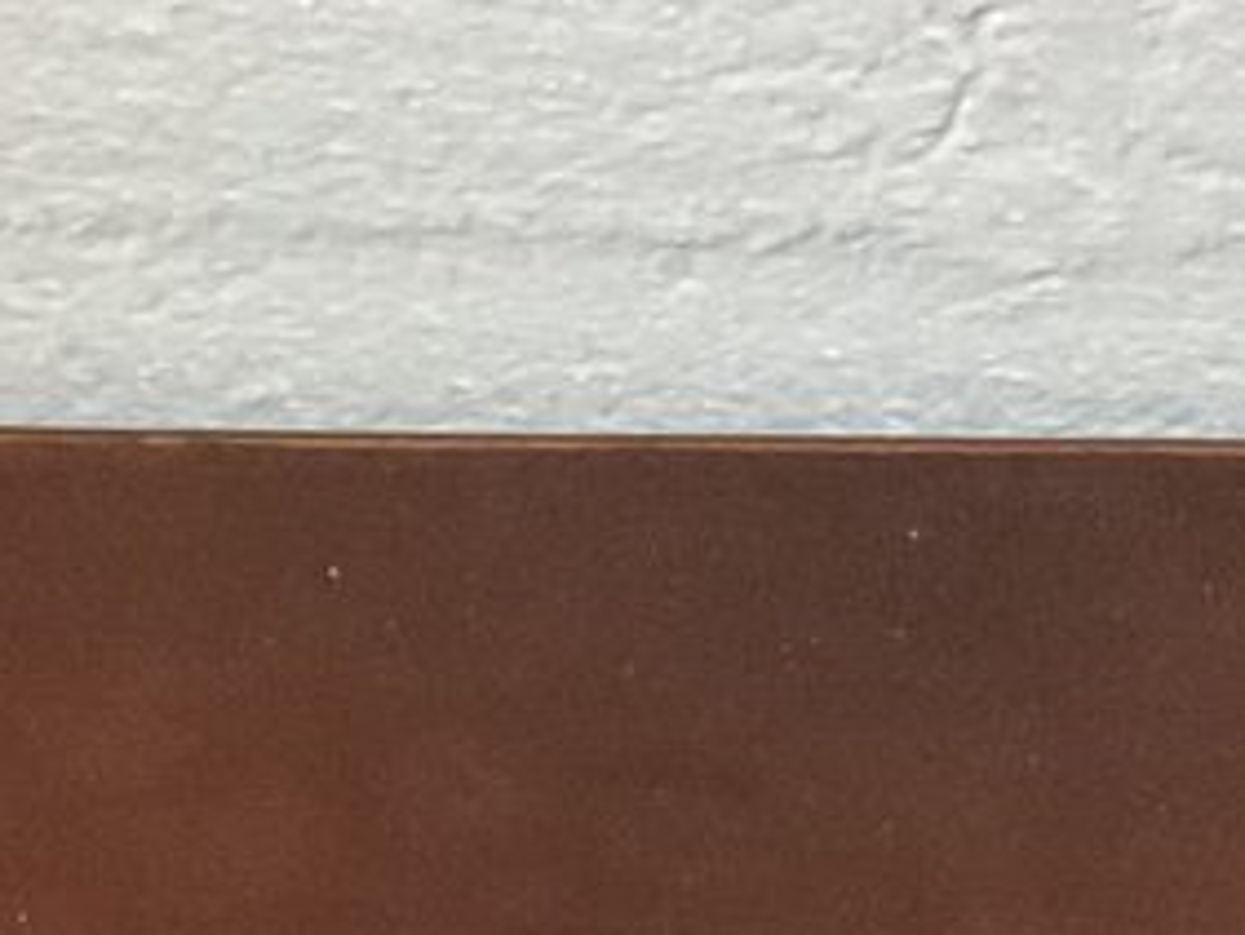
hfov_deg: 12.6
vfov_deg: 8.6
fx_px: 5613
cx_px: 299
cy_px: 2338
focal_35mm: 156
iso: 320
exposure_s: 1/30
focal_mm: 3
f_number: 1.8
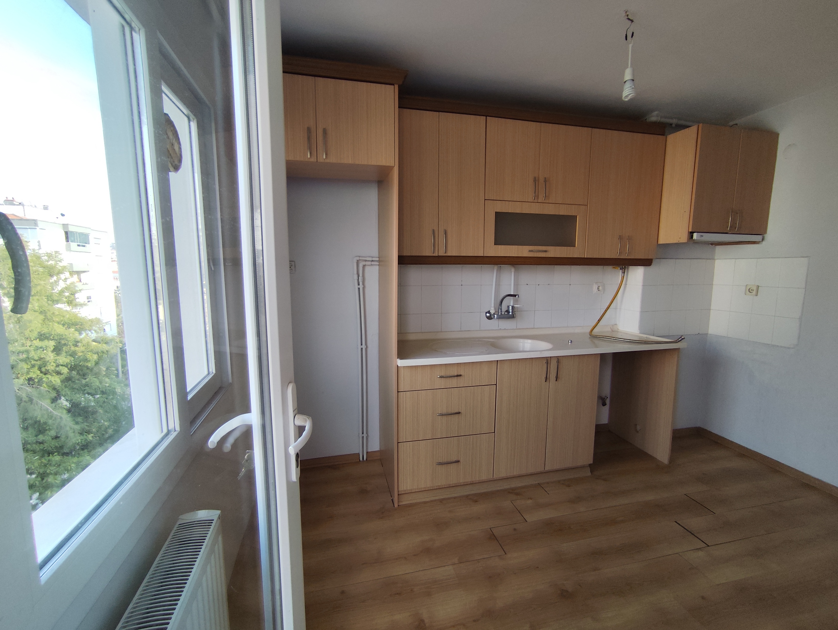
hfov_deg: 94.5
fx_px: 388
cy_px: 315
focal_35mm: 16
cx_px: 419
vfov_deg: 78.2
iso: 50
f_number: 2.2
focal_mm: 1.65
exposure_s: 1/100
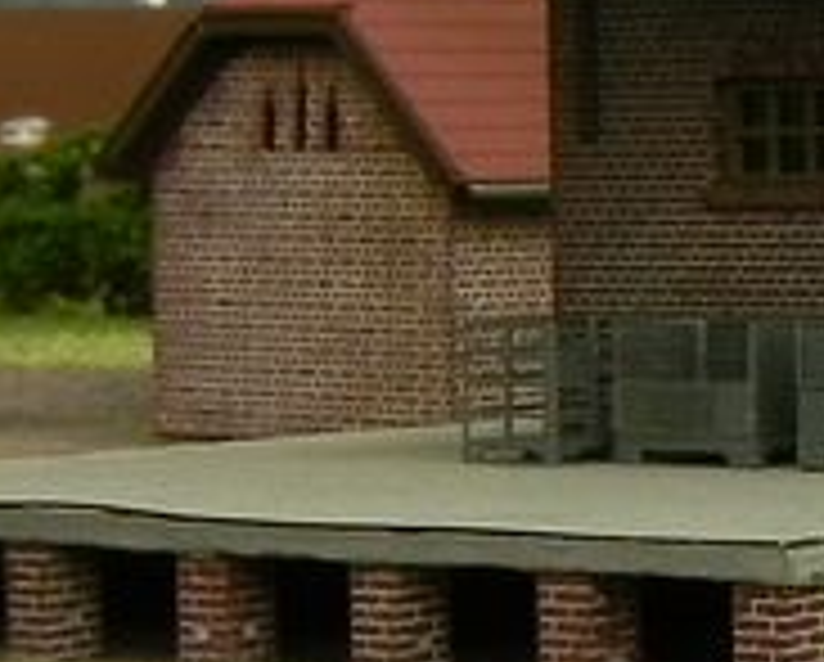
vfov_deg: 8.6
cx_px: 1932
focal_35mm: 180
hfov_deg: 9.6
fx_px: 4397
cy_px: 153
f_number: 7.1
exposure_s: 1/1.5
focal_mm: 5.9
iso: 160
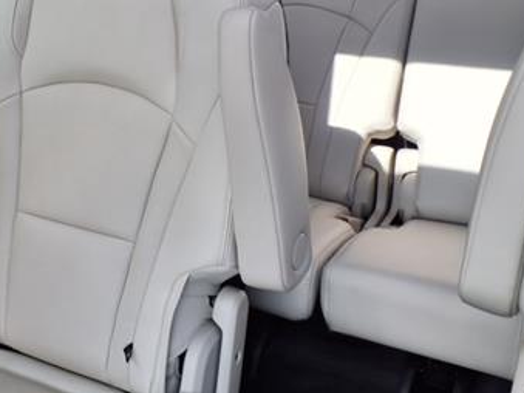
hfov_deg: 36.2
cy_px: 122
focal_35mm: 51
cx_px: 99
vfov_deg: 28.3
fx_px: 772
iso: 40
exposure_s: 1/185
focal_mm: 3.58
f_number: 1.9
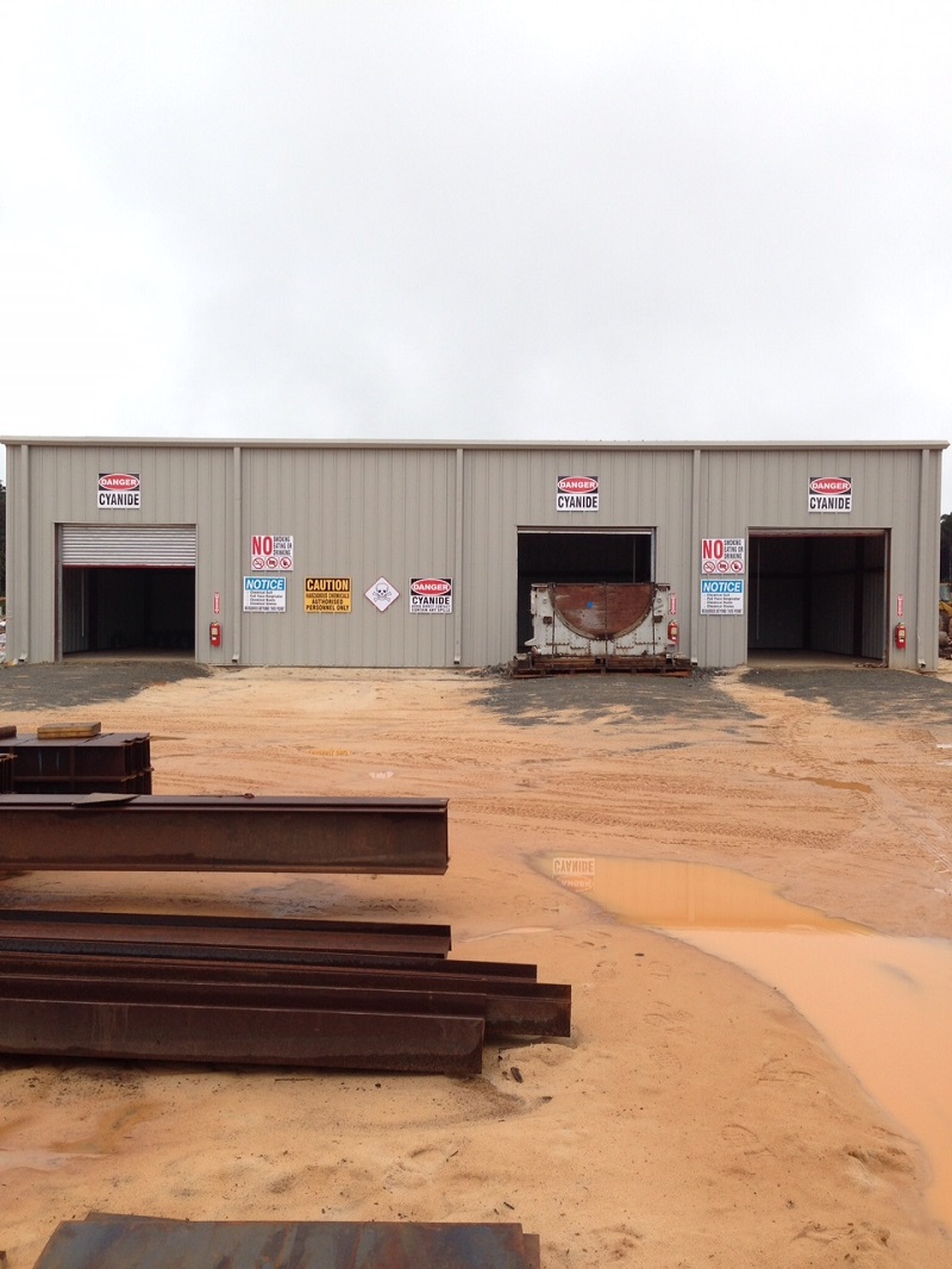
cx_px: 476
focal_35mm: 33
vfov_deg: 55.3
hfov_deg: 43.0
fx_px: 1210
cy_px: 634
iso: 50
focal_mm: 4.12
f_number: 2.4
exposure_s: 1/167
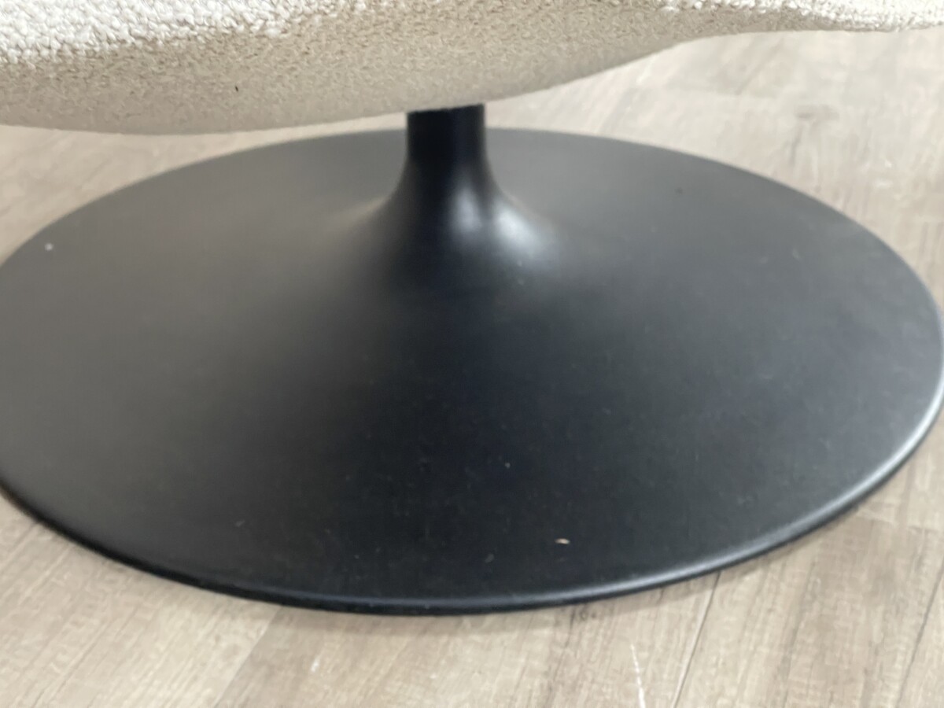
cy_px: 354
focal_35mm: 64
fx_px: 1745
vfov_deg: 22.9
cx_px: 472
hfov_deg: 30.3
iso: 500
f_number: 2.2
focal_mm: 7.5
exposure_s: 1/50
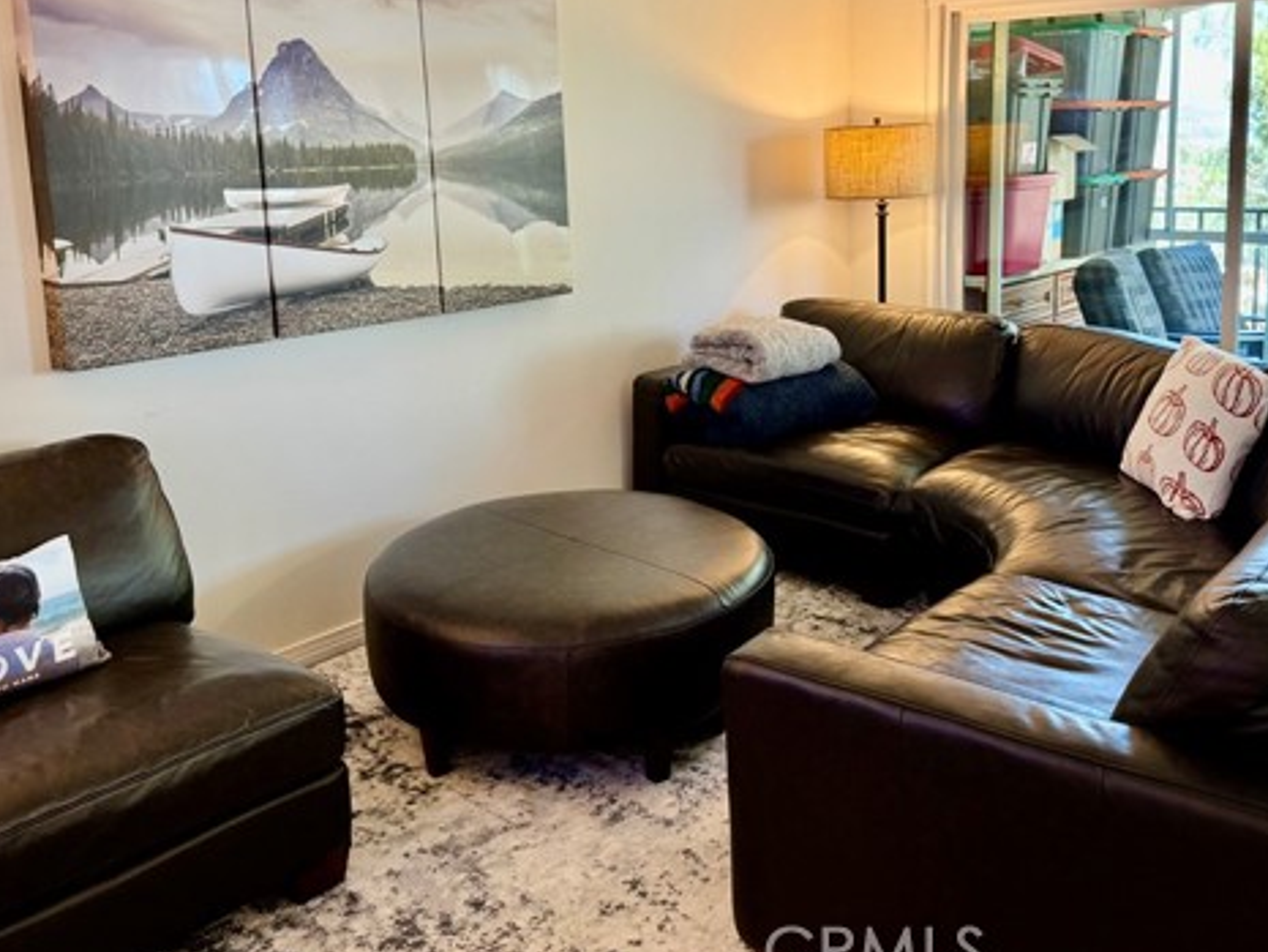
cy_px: 336
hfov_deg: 55.2
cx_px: 720
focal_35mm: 33
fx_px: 1209
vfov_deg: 42.5
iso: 160
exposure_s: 1/60
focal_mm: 6.76
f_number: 1.78
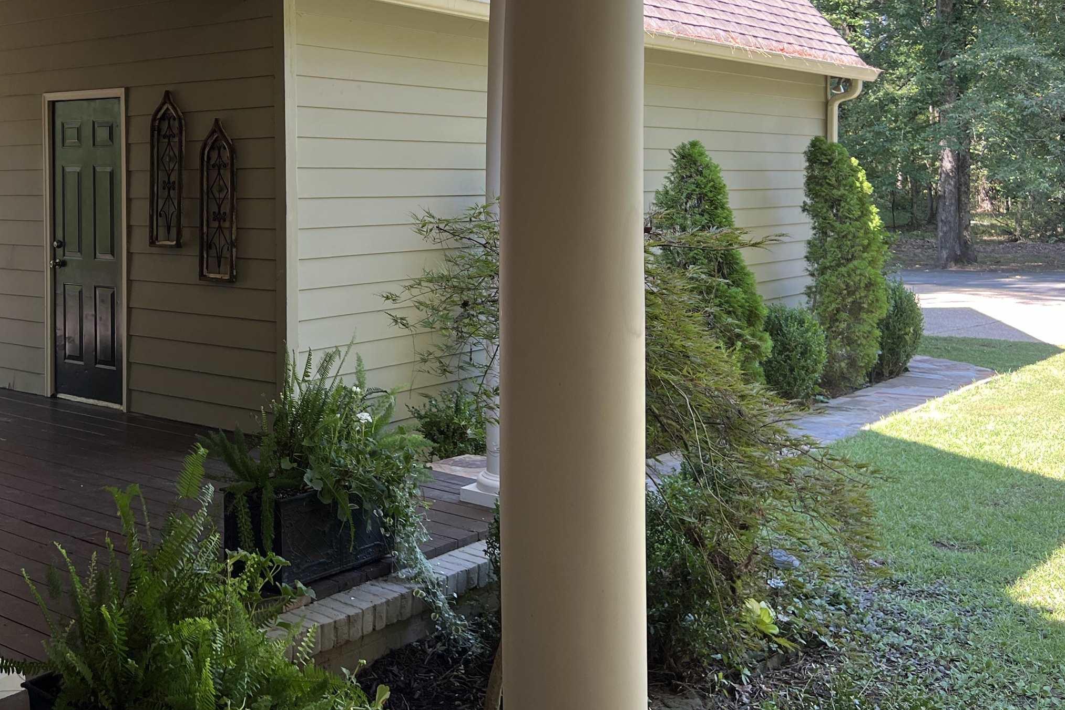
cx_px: 412
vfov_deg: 32.3
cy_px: 219
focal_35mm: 41
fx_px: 1213
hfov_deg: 47.1
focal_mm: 5.7
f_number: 1.5
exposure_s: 1/142
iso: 50
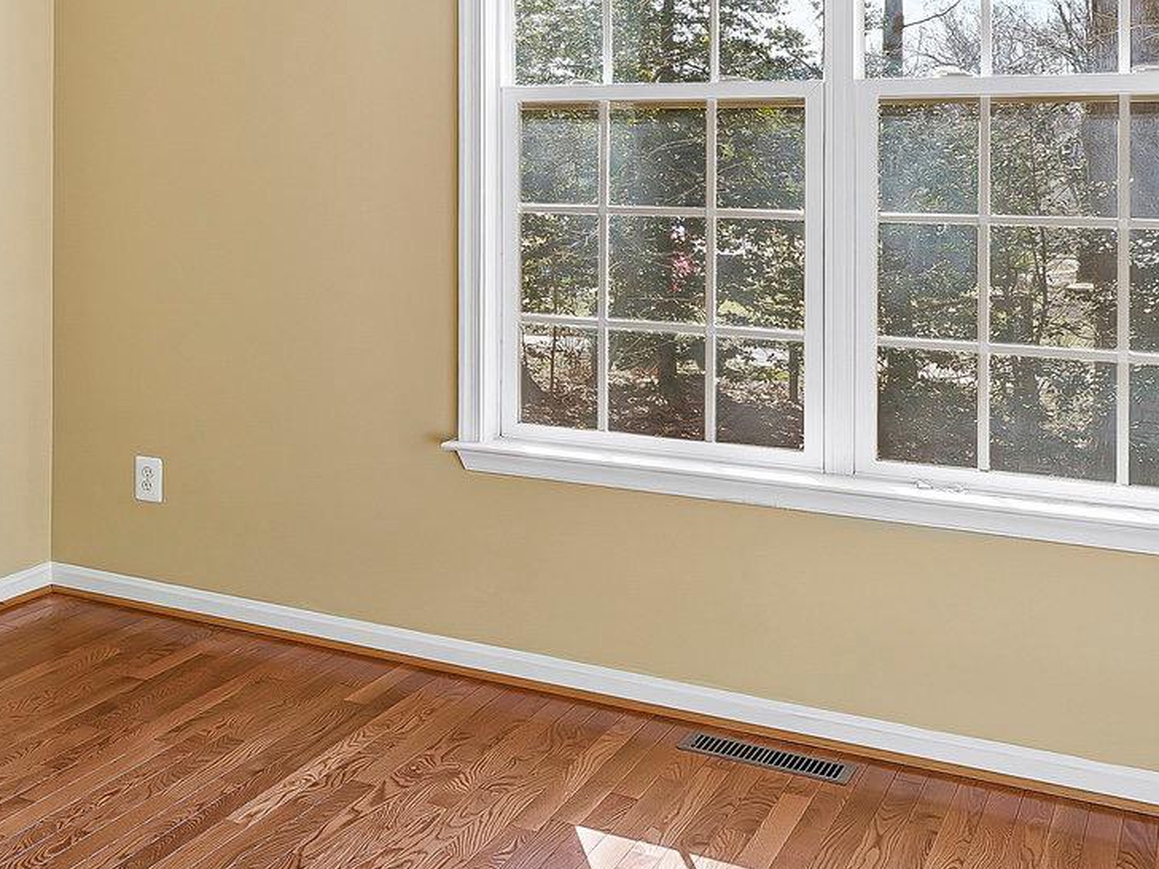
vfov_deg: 30.6
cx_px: -10
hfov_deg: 36.7
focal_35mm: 46
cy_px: 181
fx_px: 1549
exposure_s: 1/30
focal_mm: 17.1
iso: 160
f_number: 8
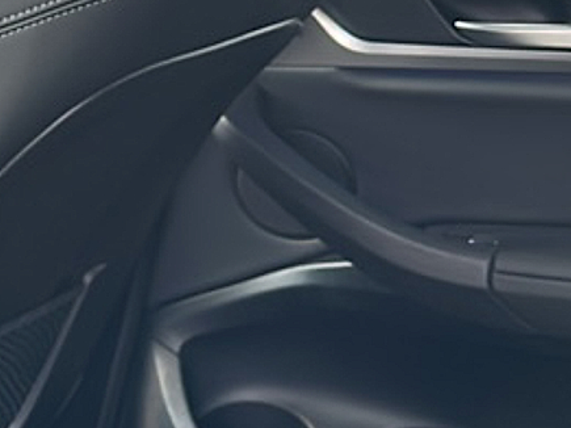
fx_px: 1517
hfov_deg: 17.4
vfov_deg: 16.0
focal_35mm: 92
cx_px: -454
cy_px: 152
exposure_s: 1/106
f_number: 1.78
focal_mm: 6.86
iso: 100
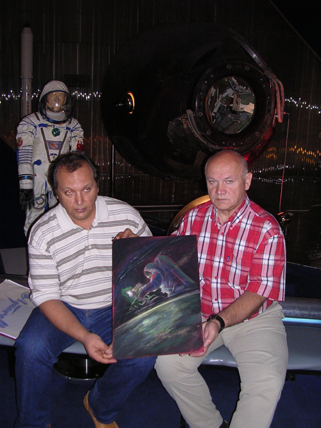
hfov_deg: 37.7
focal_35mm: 38
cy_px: 214
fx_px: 470
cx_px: 160
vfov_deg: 49.0
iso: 273
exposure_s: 1/60.1
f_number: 2.8
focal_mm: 5.8
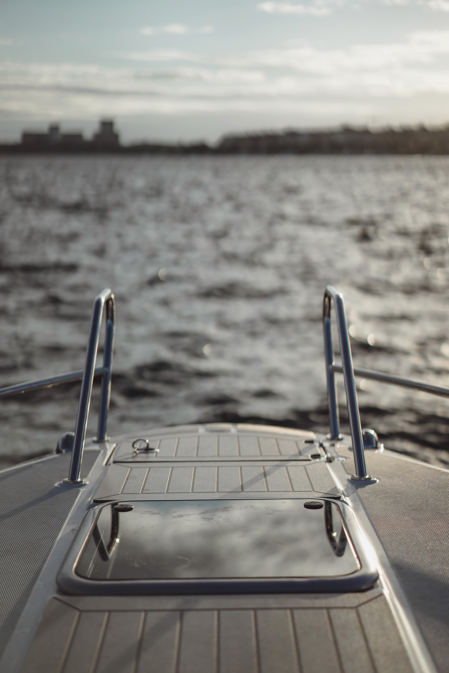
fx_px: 1029
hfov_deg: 24.6
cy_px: 336
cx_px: 224
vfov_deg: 36.2
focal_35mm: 55
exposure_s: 1/8000
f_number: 1.8
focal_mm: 55
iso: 100
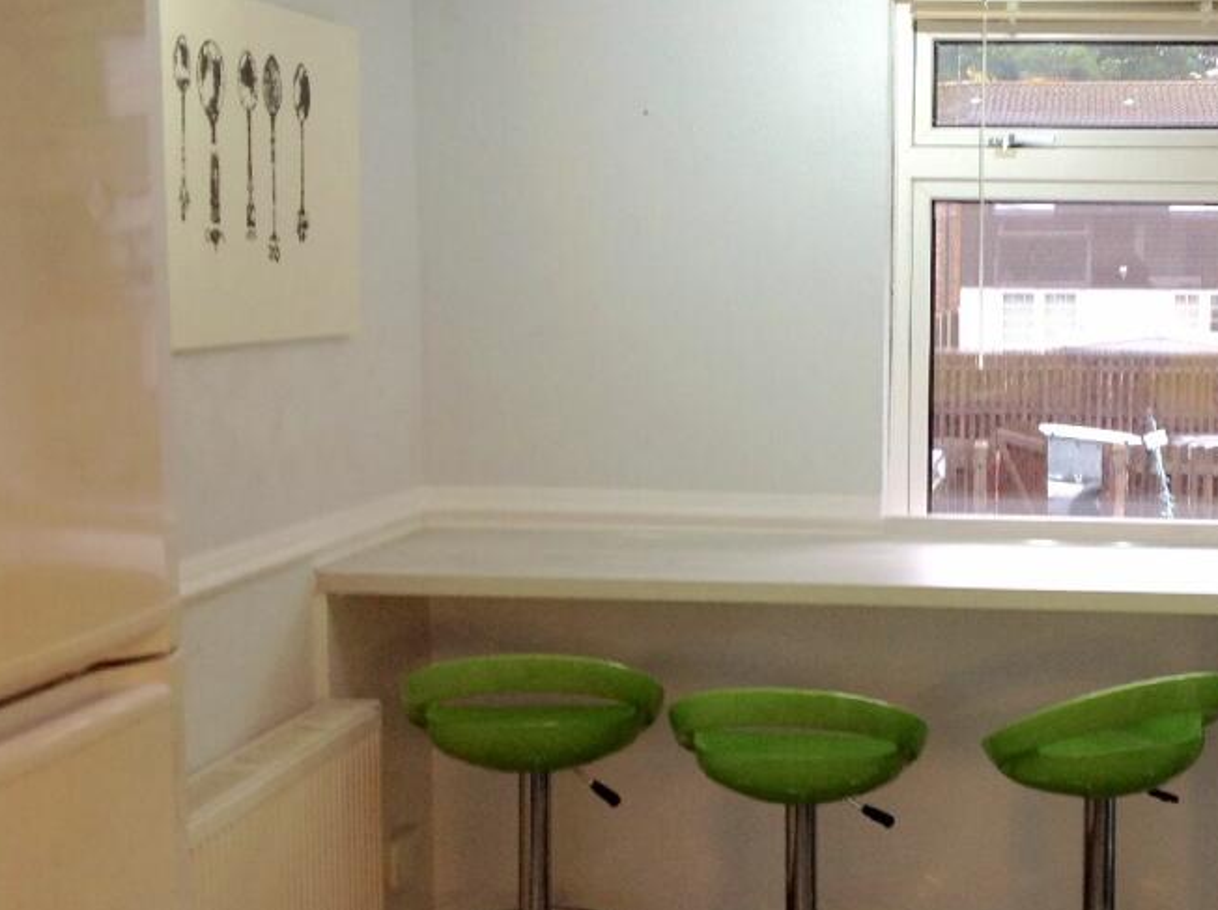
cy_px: 472
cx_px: 947
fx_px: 1932
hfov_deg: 34.1
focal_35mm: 55
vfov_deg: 26.5
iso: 64
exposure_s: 1/30
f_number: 2.4
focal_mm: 4.28
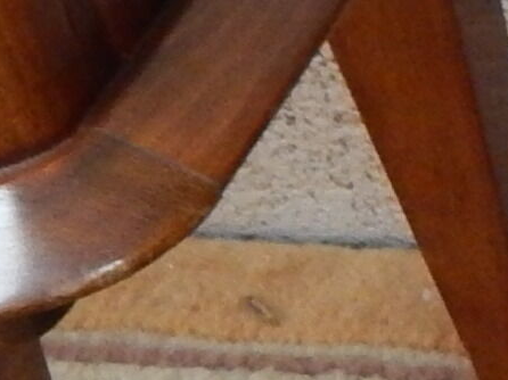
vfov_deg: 6.0
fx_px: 3652
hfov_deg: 6.7
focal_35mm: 249
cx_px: 1855
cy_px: 82
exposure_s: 1/30
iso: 400
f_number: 3.3
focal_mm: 6.1
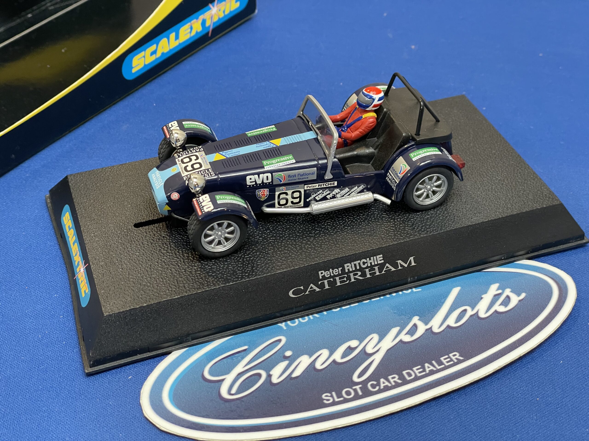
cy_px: 220
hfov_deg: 36.8
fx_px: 885
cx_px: 294
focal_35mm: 52
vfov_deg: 28.0
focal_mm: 6
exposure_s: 1/60
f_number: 2
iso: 320
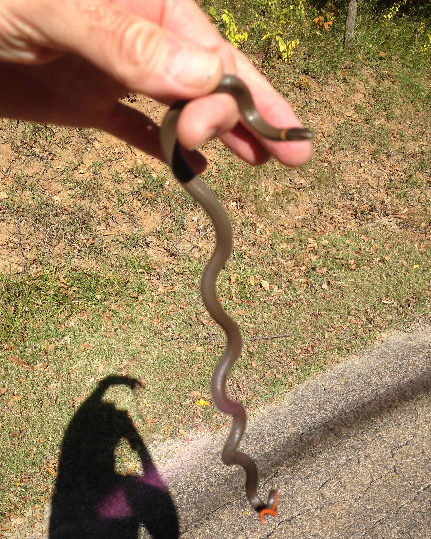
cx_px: 218
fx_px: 558
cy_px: 282
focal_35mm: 35
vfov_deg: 51.5
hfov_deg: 42.2
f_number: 2.4
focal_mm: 4.12
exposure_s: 1/1550
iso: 50
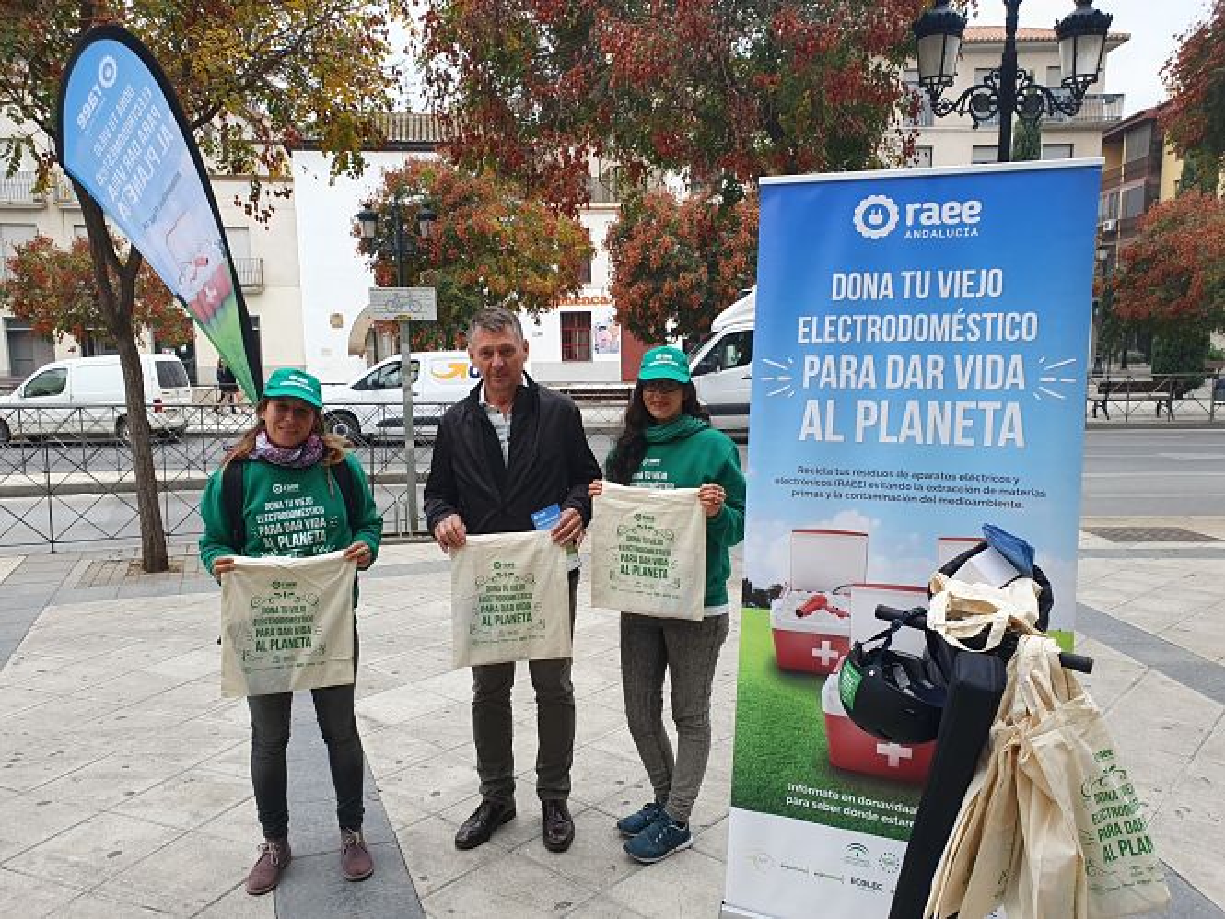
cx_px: 612
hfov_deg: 67.3
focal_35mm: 26
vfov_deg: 53.1
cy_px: 460
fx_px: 920
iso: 50
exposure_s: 1/100
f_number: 2.4
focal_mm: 4.32
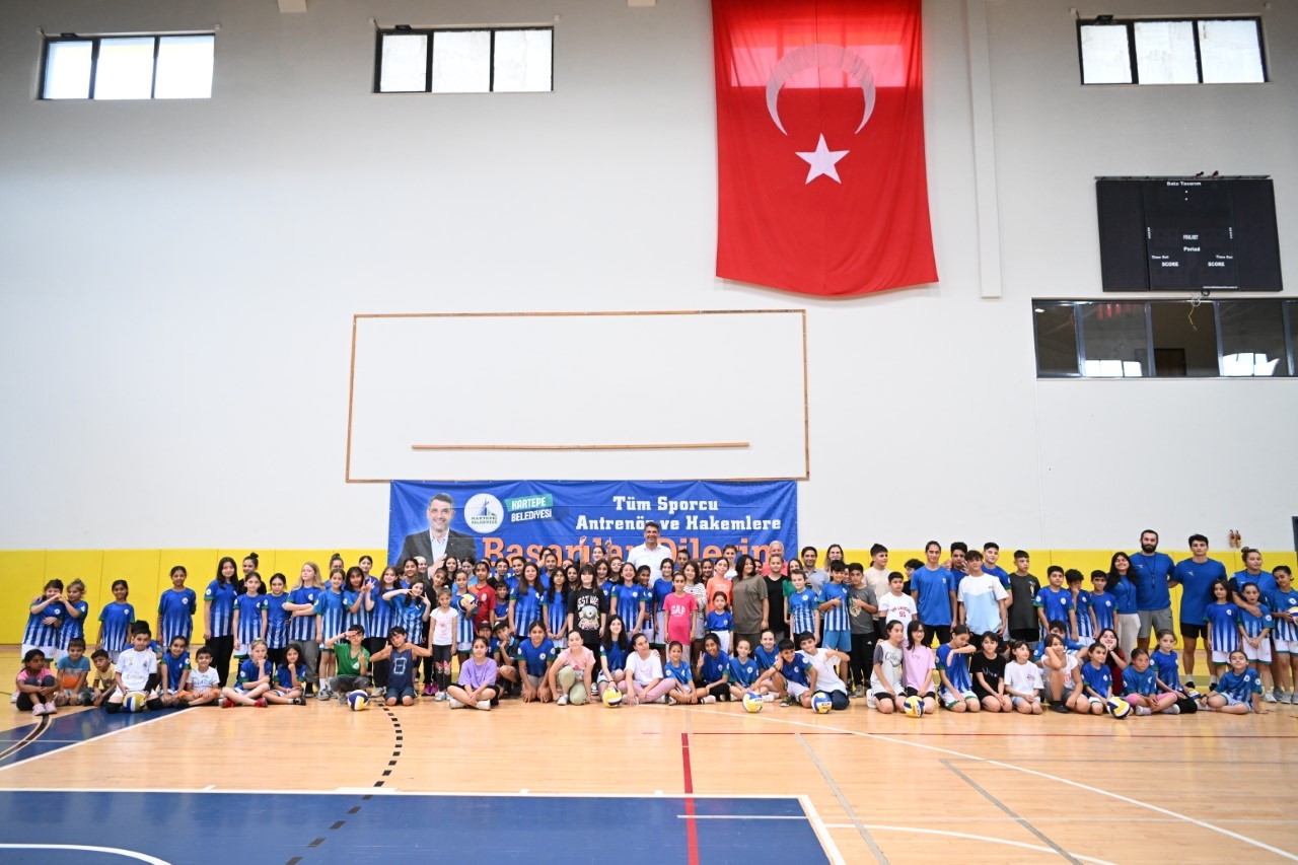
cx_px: 649
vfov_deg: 53.1
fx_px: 865
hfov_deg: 73.8
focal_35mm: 24
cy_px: 432
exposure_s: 1/250
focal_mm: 24
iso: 2500
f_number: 2.8
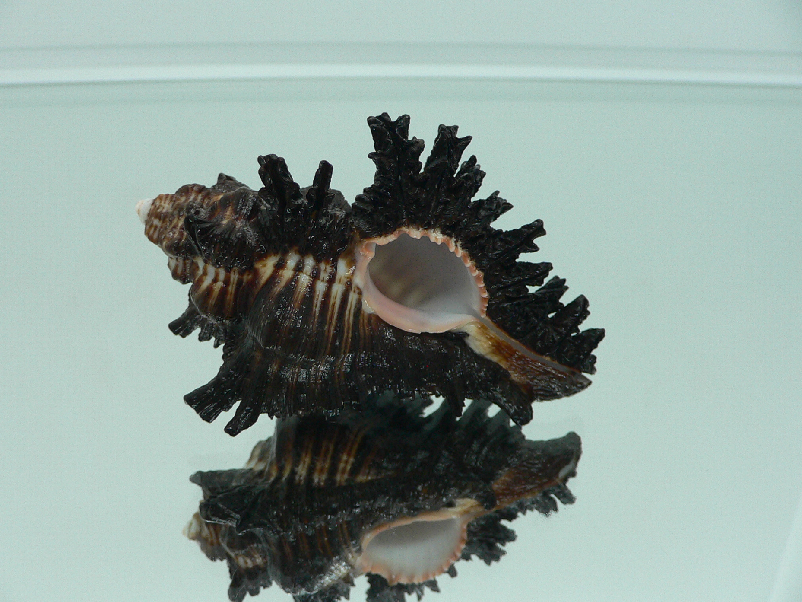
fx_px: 880
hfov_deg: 49.0
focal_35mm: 38
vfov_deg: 37.7
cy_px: 302
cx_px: 379
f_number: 2.8
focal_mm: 4.6
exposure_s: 1/60
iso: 100
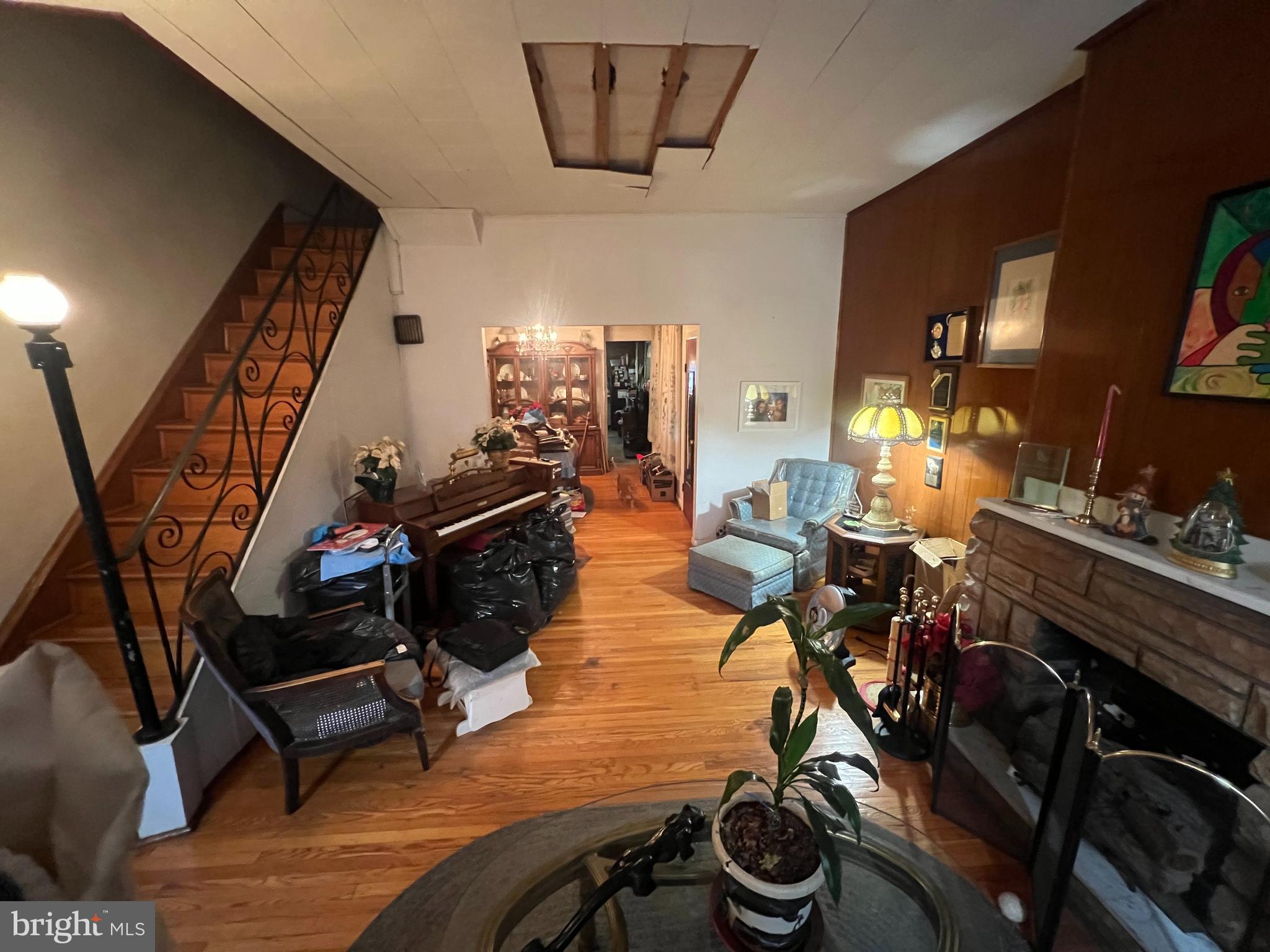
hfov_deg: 106.2
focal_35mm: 13
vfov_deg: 89.9
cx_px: 635
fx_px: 477
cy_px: 476
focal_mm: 1.57
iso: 1000
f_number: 1.8
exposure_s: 1/60
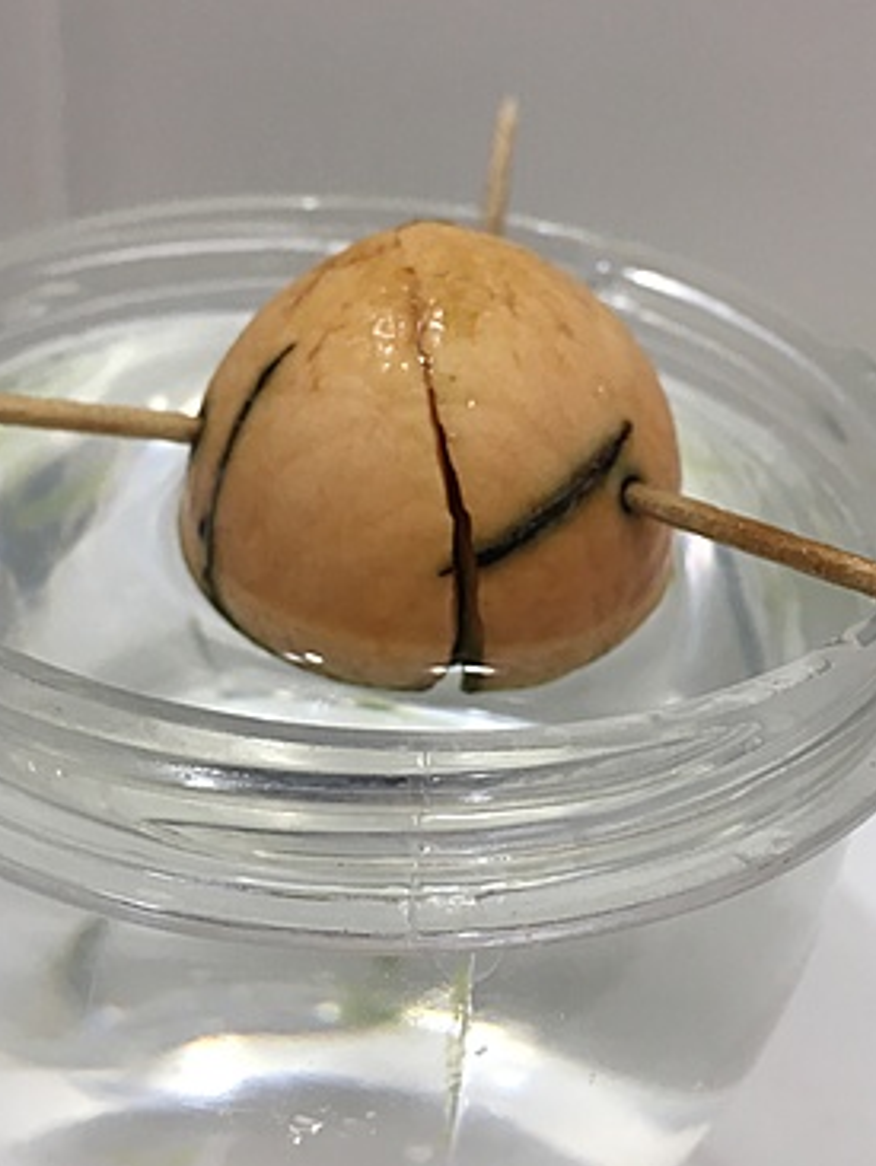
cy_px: 577
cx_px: 398
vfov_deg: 48.9
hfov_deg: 37.7
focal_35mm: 38
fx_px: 1281
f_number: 2.2
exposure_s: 1/30
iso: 50
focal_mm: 4.15
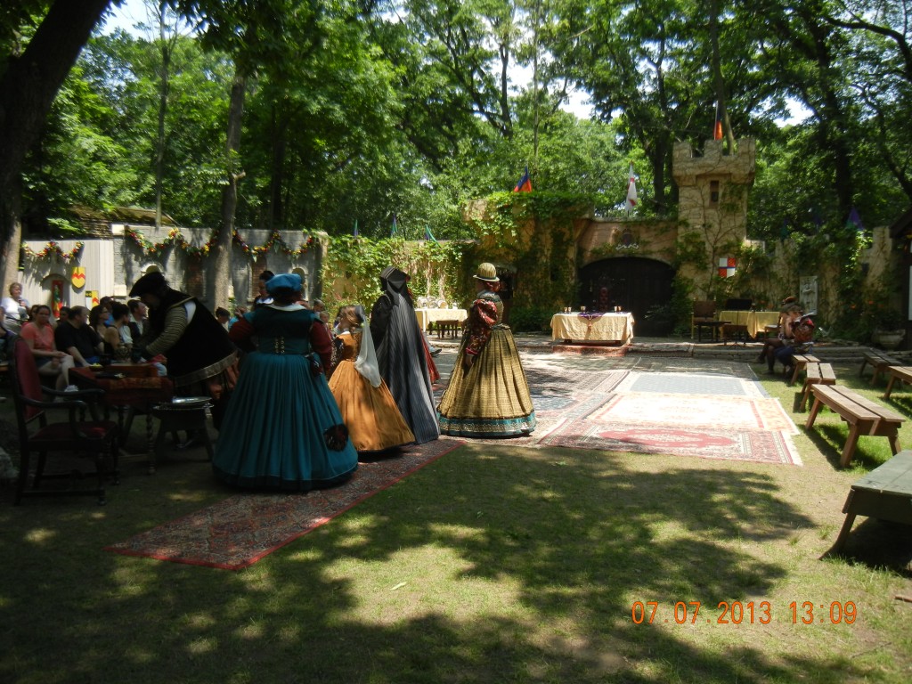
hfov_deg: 60.0
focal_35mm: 30
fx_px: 790
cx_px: 456
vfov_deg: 46.8
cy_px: 342
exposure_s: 1/454
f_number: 3.5
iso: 160
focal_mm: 5.4
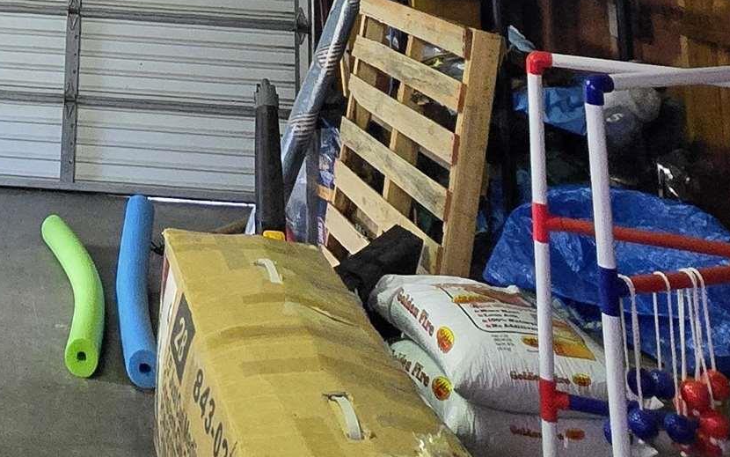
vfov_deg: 18.8
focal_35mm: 51
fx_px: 1015
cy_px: -388
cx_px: -25
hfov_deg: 35.2
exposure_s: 1/60
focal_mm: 1.7
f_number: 2.2
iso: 1000
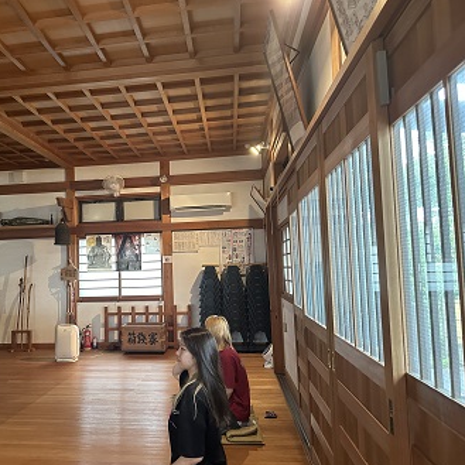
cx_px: 155
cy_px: 235
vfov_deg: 55.6
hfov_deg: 54.5
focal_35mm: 29
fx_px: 441
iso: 500
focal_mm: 6.86
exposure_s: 1/50
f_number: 1.78
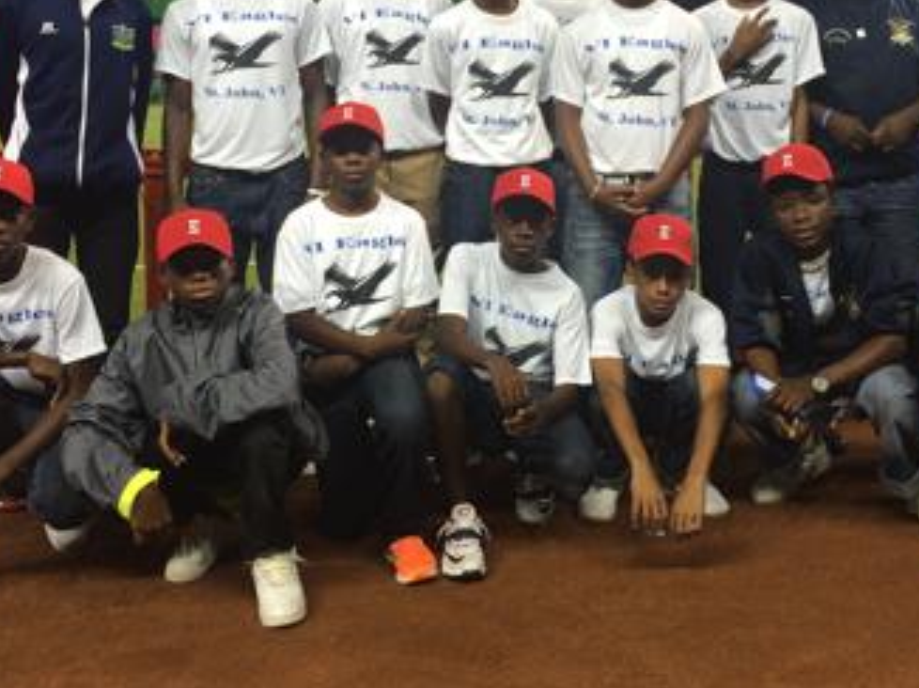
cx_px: 519
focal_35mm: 49
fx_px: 1300
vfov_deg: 28.9
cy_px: 125
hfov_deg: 38.9
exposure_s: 1/120
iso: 50
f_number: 2.2
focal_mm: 4.15
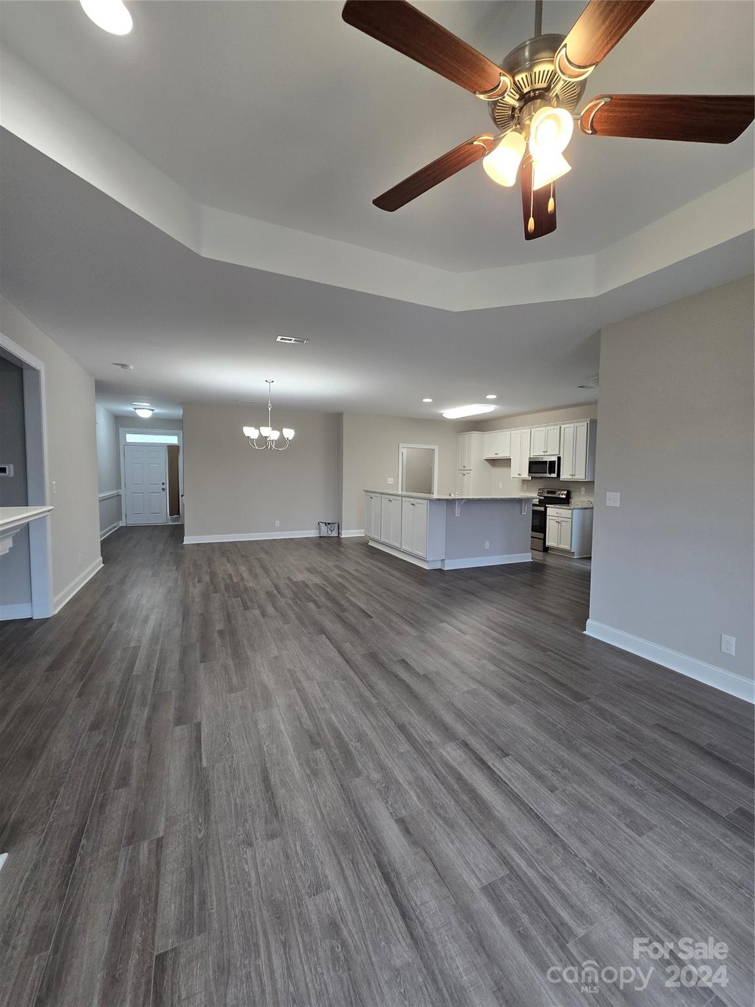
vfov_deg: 106.2
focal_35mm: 13
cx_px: 378
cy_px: 504
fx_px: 378
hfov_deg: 89.9
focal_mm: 2.2
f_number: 2.2
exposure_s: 1/60
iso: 160
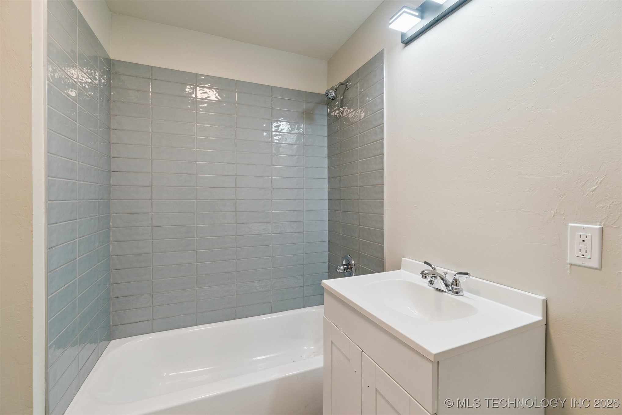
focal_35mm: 15
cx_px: 311
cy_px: 208
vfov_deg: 77.3
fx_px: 259
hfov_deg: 100.4
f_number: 6.3
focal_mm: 10
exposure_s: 1/25
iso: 200
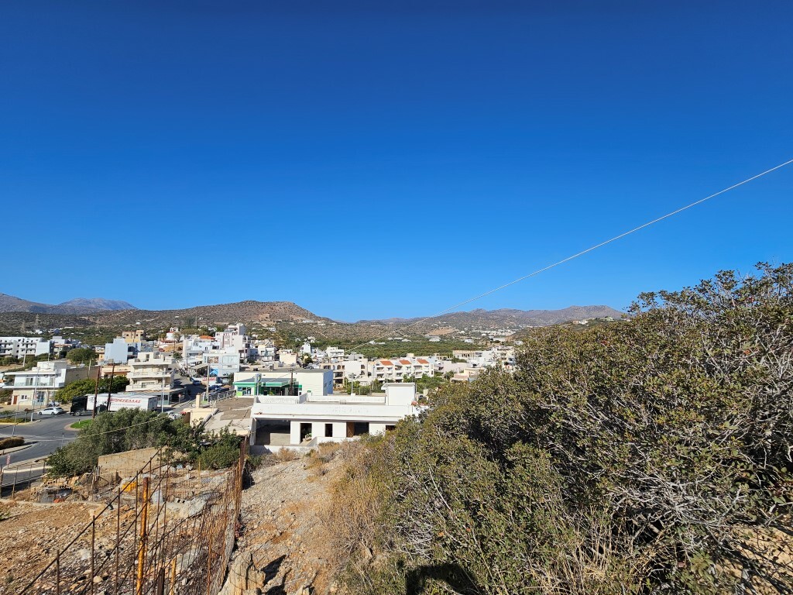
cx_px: 396
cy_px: 298
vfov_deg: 89.9
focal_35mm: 13
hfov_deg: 106.2
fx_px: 298
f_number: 2.2
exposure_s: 1/3474
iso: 50
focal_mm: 2.2
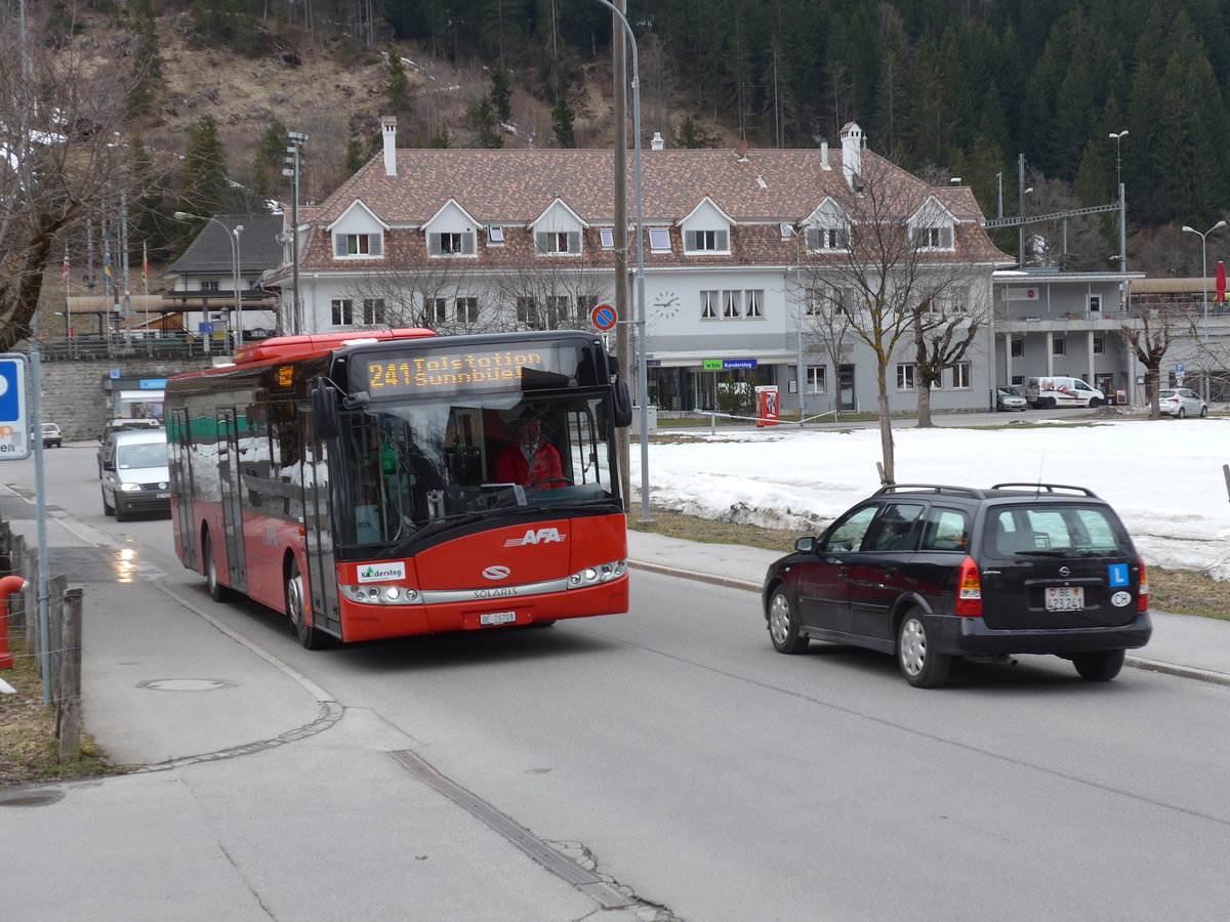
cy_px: 461
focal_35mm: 66
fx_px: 2345
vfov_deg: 22.3
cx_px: 615
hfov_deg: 29.4
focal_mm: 13.4
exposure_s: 1/250
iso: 80
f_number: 3.9
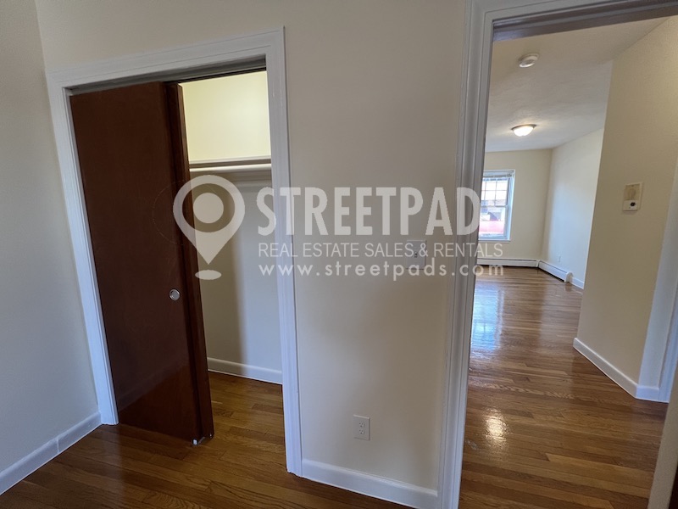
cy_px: 254
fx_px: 255
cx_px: 339
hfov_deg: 106.2
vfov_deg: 89.9
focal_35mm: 13
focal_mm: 1.57
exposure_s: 1/120
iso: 160
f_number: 1.8
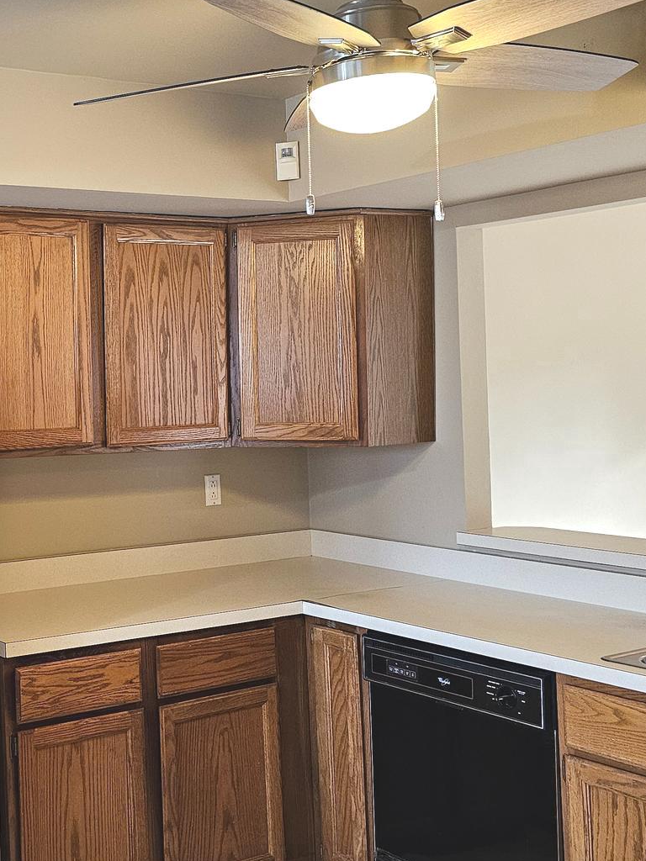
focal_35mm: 46
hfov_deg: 29.6
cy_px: 373
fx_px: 1145
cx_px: 13
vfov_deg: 41.2
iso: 500
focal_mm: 6.3
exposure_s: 1/120
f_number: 1.7
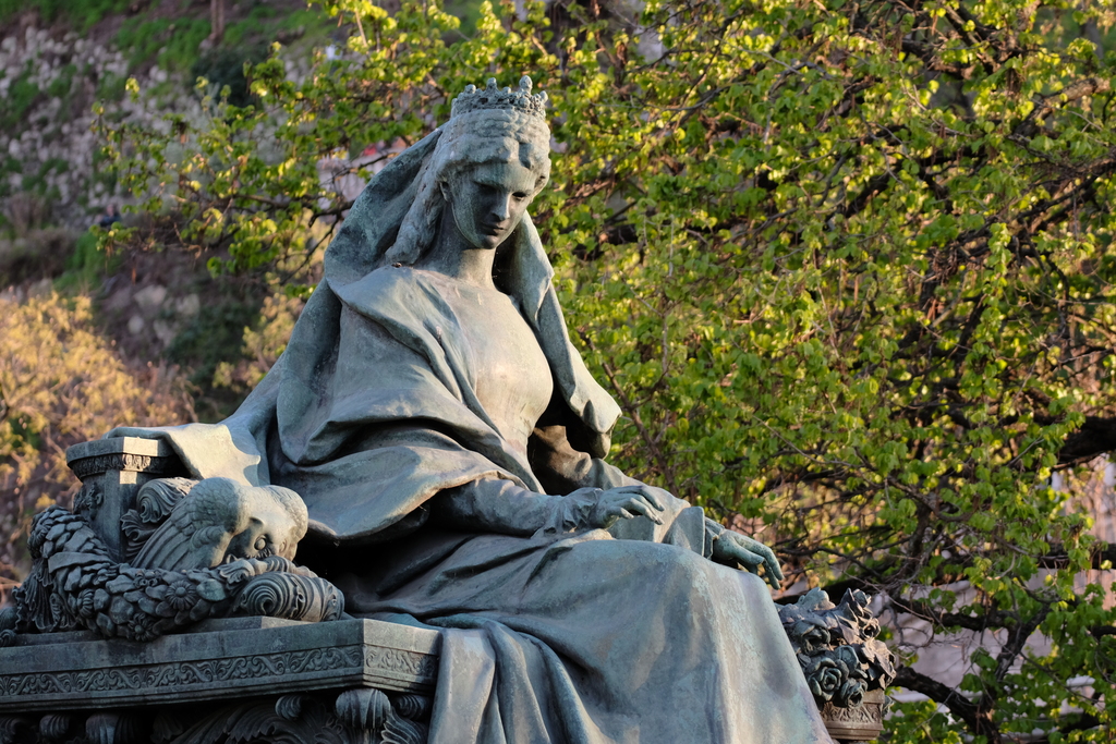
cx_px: 558
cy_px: 372
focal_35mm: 150
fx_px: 4650
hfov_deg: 13.7
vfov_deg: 9.2
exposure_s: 1/300
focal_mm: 100
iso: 1000
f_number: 5
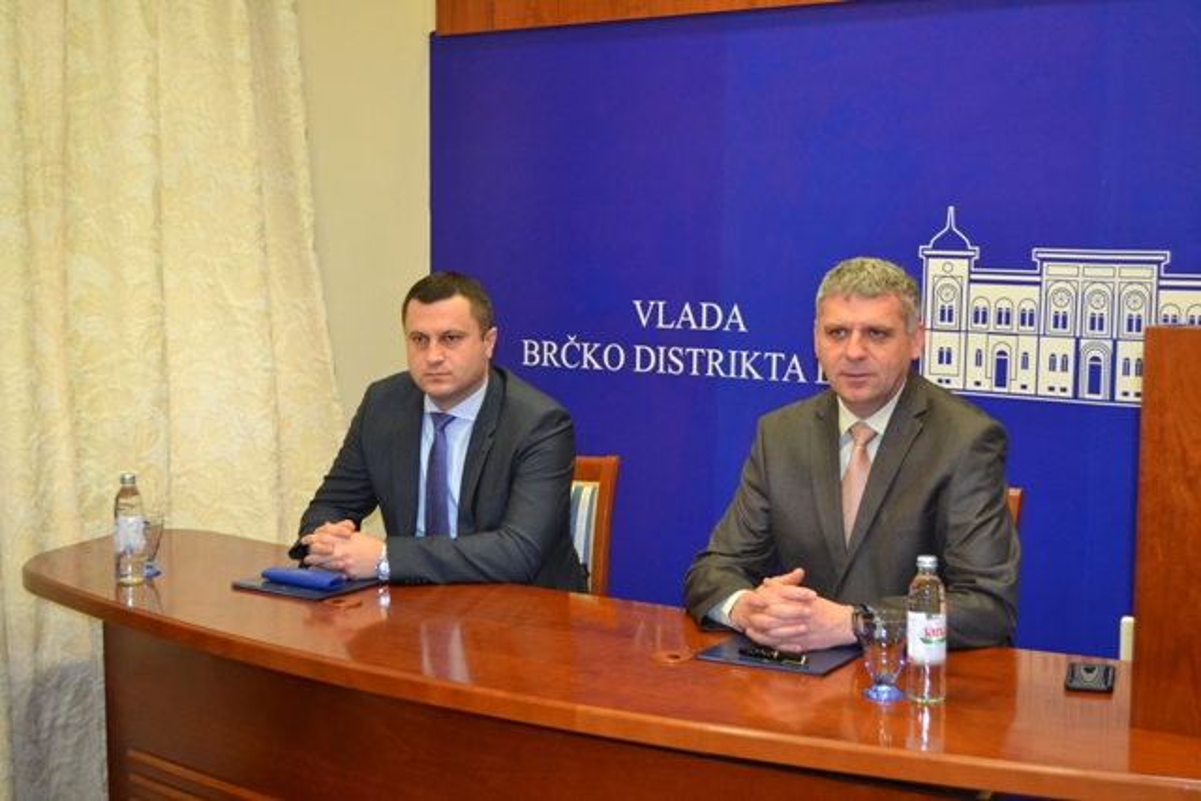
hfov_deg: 41.1
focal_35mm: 48
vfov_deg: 28.1
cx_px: 600
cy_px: 400
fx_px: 1602
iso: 1400
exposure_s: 1/60
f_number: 4.8
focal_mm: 32
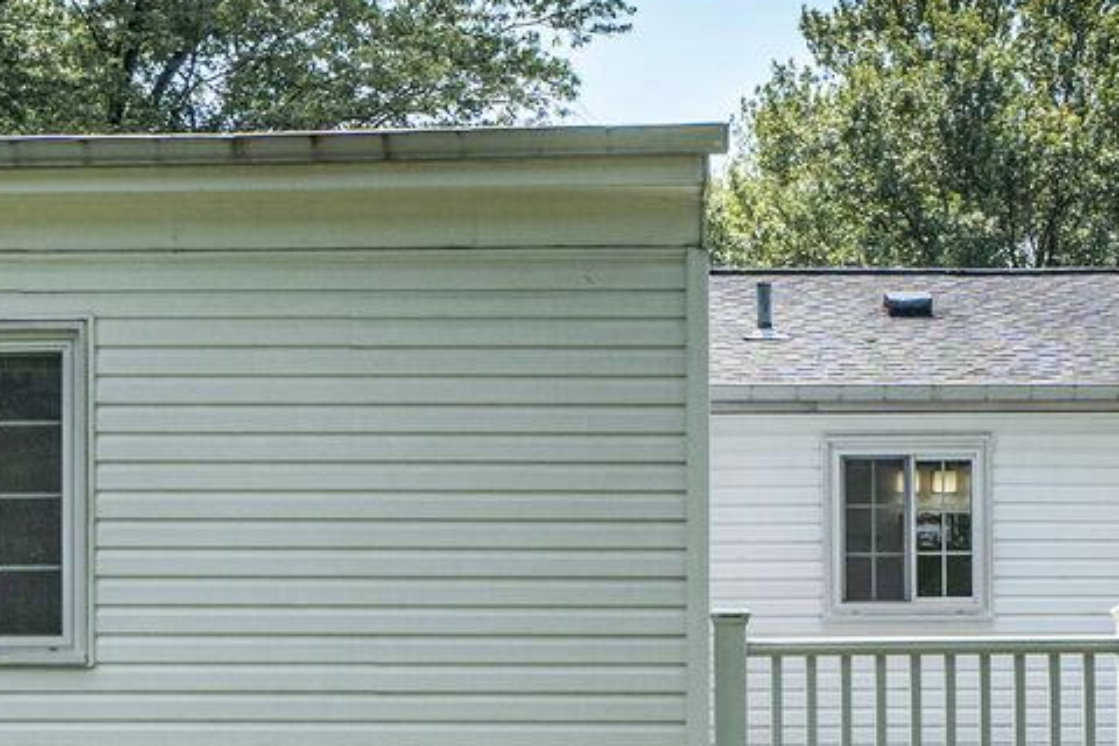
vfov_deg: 18.5
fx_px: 2238
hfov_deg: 28.1
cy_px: 713
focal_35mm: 72
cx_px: 532
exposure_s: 1/800
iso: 800
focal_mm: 20
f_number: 8
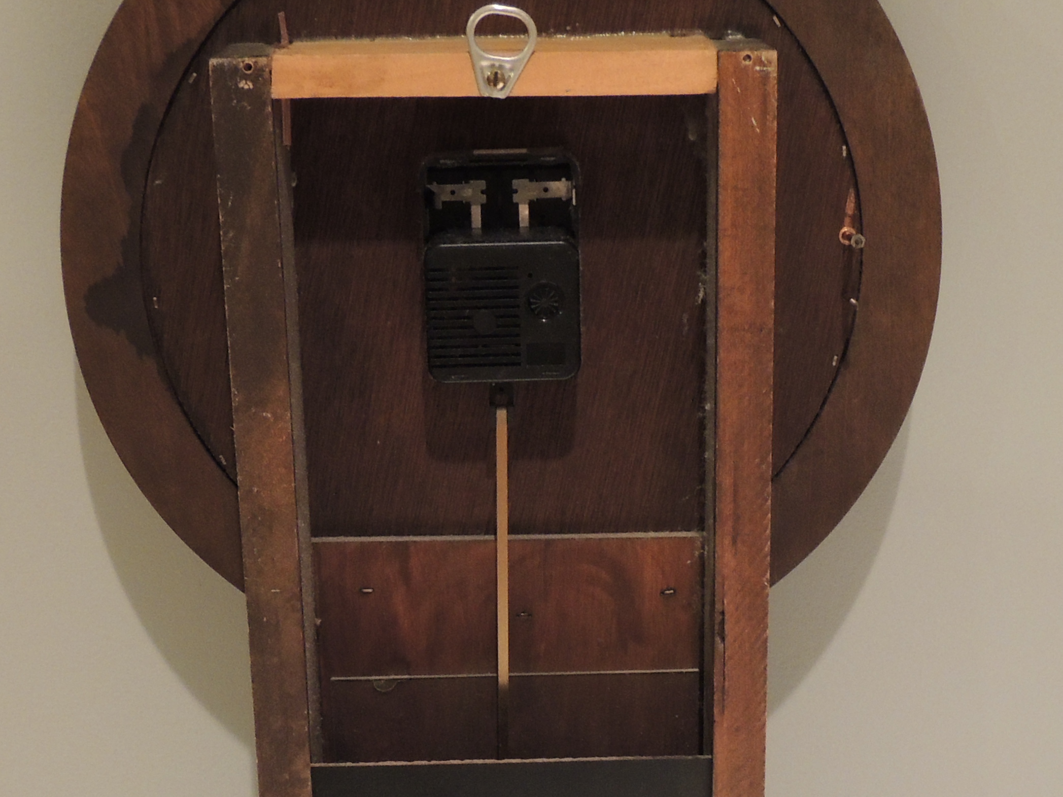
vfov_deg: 22.1
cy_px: 568
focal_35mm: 66
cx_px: 553
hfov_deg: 29.4
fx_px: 2027
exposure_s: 1/8
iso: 400
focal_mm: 5.3
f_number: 3.1
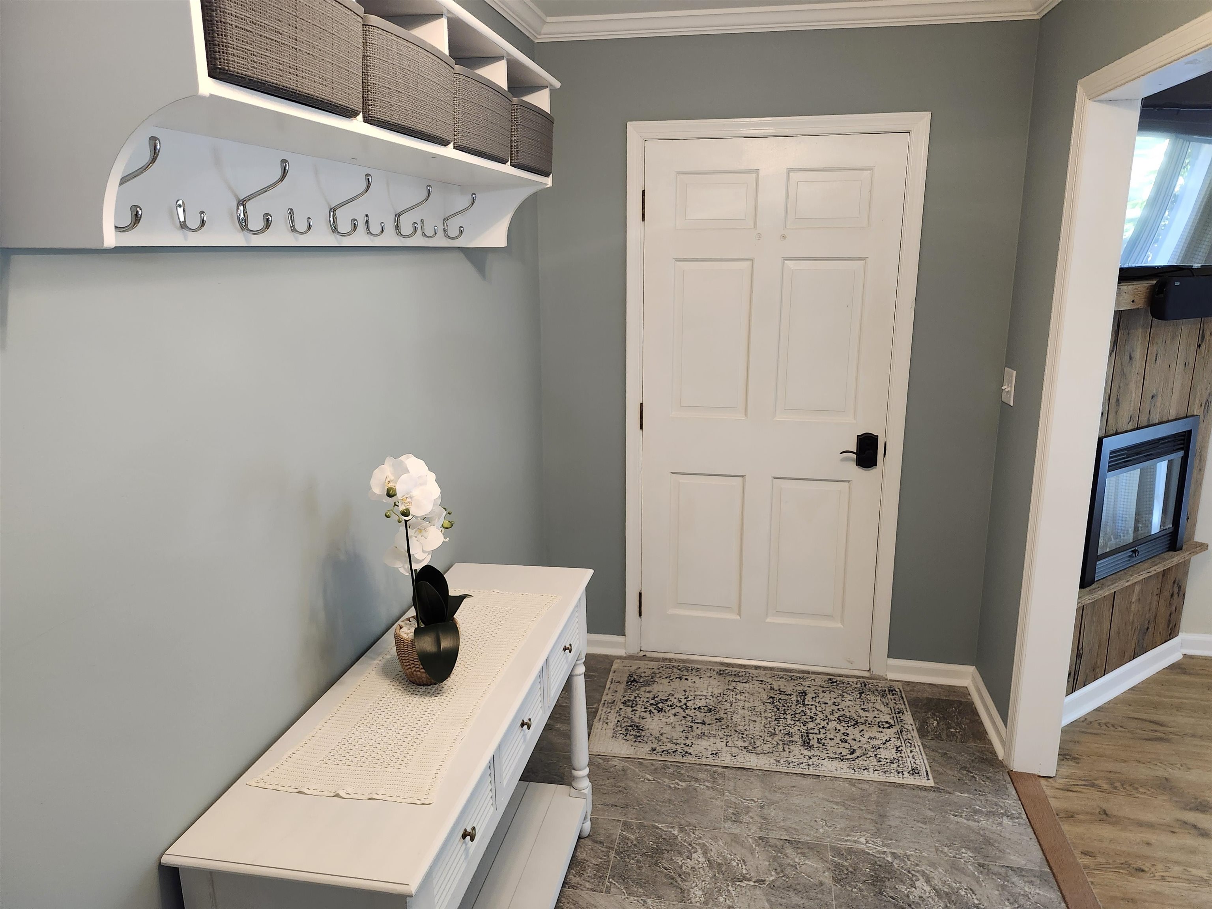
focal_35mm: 23
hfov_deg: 73.9
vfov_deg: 58.9
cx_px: 606
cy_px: 454
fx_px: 805
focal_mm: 5.54
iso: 640
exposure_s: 1/120
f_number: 1.8
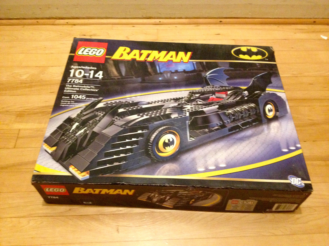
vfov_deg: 40.7
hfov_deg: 52.6
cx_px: 164
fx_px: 333
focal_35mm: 35
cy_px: 123
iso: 400
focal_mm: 4.28
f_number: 2.4
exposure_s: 1/15
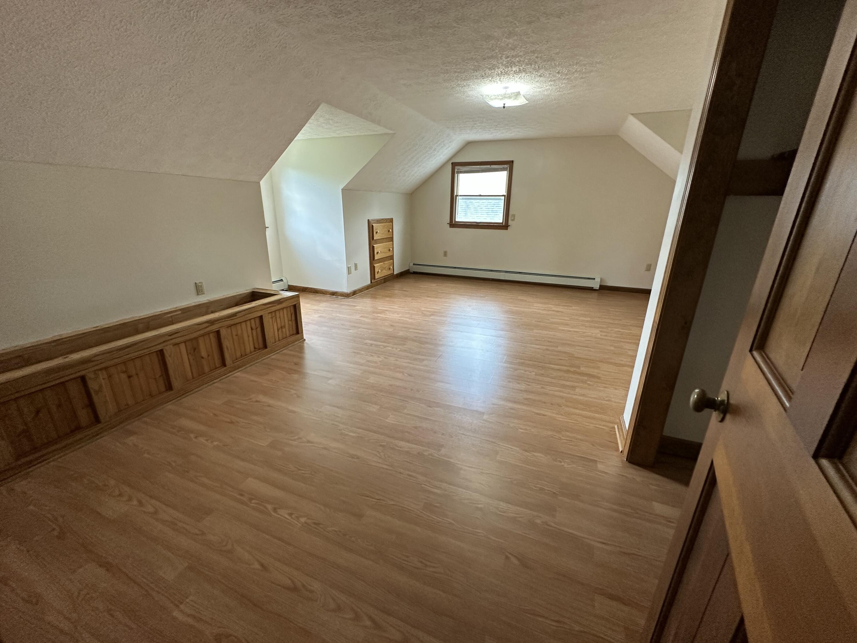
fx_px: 347
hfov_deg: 102.1
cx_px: 428
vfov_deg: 85.7
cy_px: 322
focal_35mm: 14
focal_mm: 2.22
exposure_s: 1/120
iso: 250
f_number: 2.2
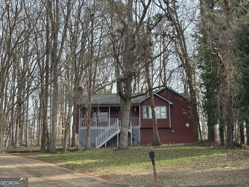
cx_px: 124
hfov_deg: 36.8
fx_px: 374
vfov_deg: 28.0
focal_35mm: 52
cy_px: 94
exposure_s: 1/448
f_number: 1.6
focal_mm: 5.96
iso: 32
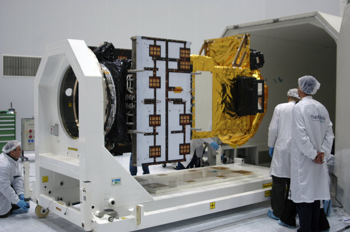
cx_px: 175
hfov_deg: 46.4
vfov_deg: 31.8
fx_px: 408
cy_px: 116
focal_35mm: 42
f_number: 3.5
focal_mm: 28
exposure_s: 1/50
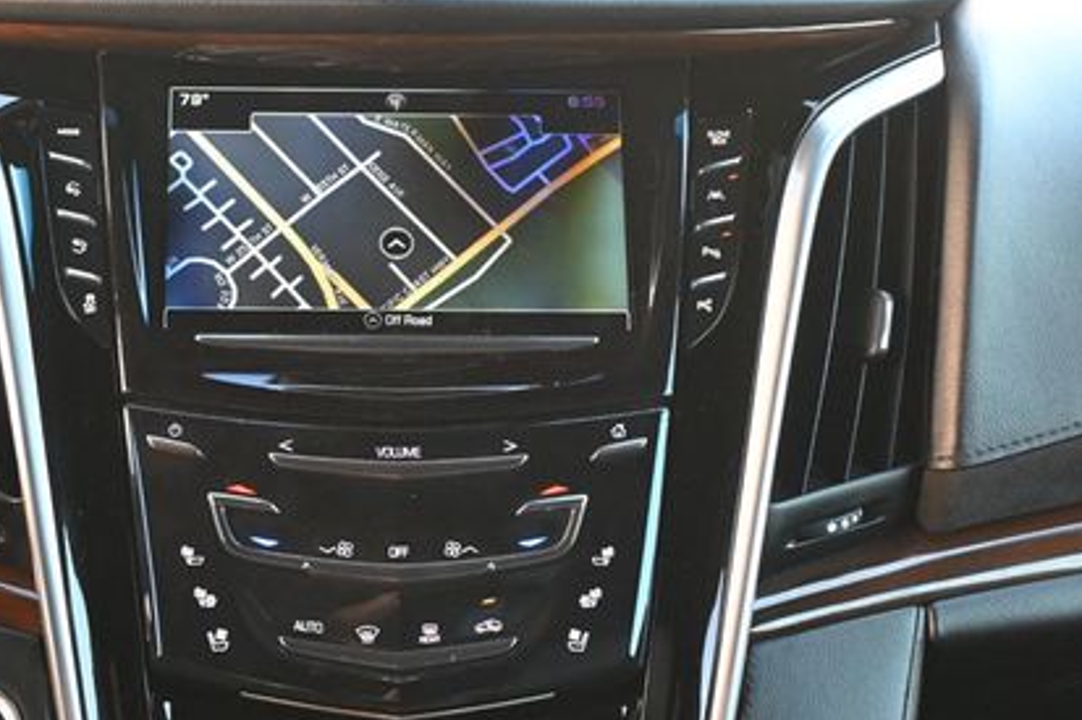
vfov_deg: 17.2
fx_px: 2373
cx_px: 382
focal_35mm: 79
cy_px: 487
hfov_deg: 25.6
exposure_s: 1/125
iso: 2800
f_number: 5
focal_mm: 34
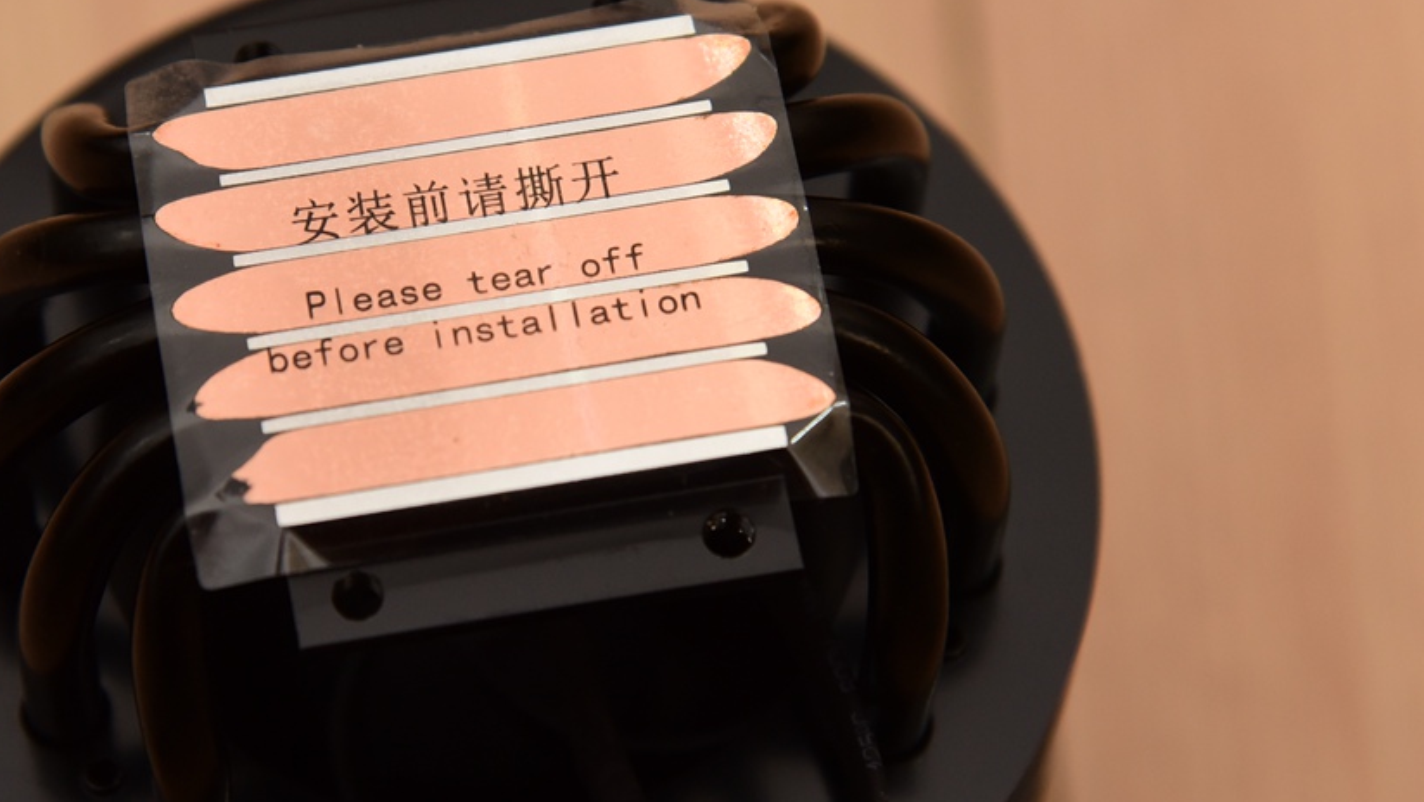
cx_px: 487
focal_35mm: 183
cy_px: 308
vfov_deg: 6.6
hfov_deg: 11.8
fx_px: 6912
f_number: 5.6
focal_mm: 120
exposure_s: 1/60
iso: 1600
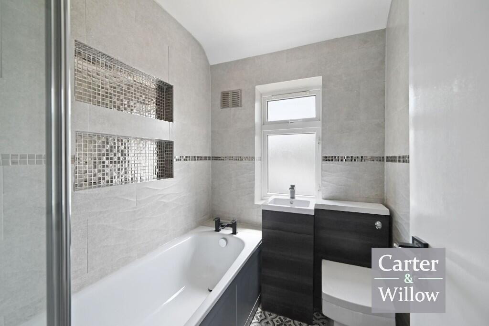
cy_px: 163
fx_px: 190
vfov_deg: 81.2
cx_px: 244
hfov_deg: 104.2
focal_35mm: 14
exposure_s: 1/125
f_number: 7.1
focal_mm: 14
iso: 2000
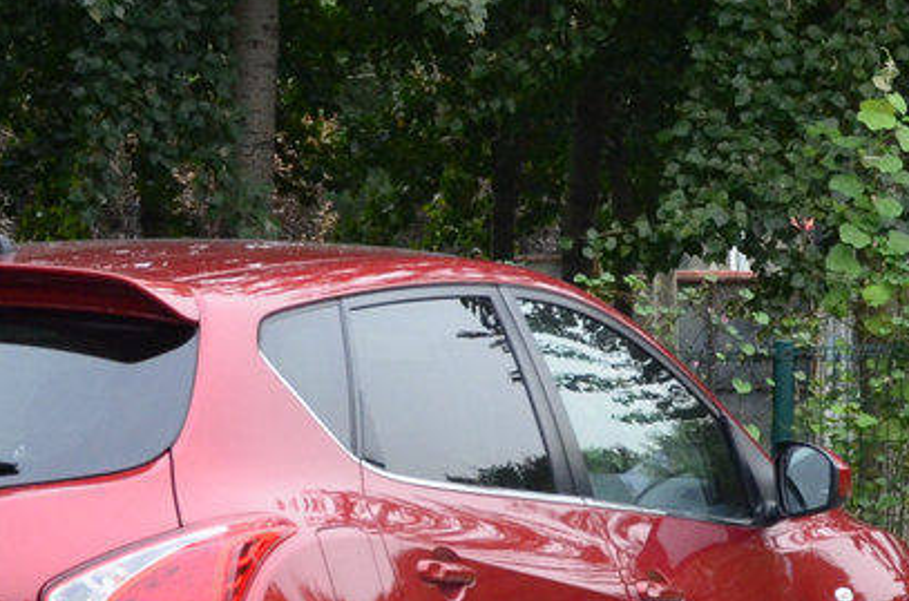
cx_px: 194
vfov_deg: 6.3
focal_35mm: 217
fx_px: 5464
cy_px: 553
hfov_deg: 9.5
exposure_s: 1/320
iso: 1600
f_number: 8
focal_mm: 46
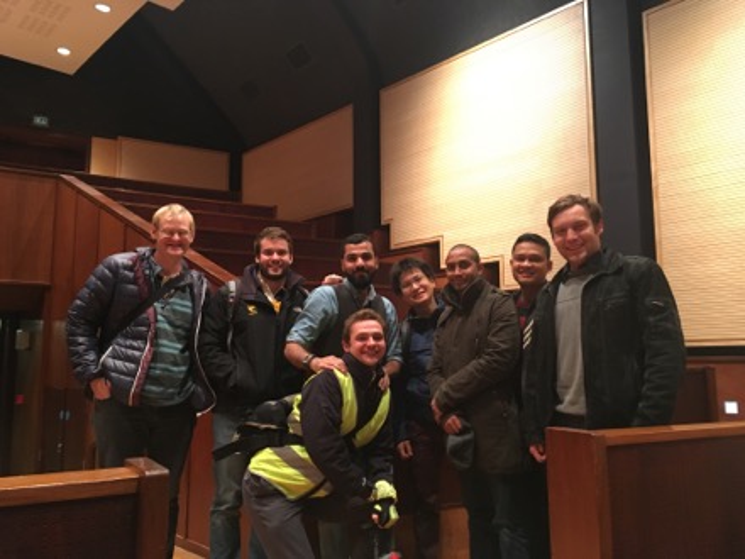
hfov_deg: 61.7
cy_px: 280
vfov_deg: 48.2
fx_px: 624
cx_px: 372
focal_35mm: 29
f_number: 2.2
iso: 200
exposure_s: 1/20
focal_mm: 4.15
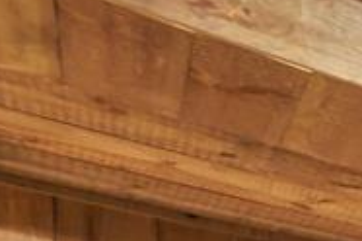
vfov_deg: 13.8
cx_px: 987
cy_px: 539
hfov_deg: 13.0
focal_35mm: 77
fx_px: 774
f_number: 8
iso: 400
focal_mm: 14
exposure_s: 2
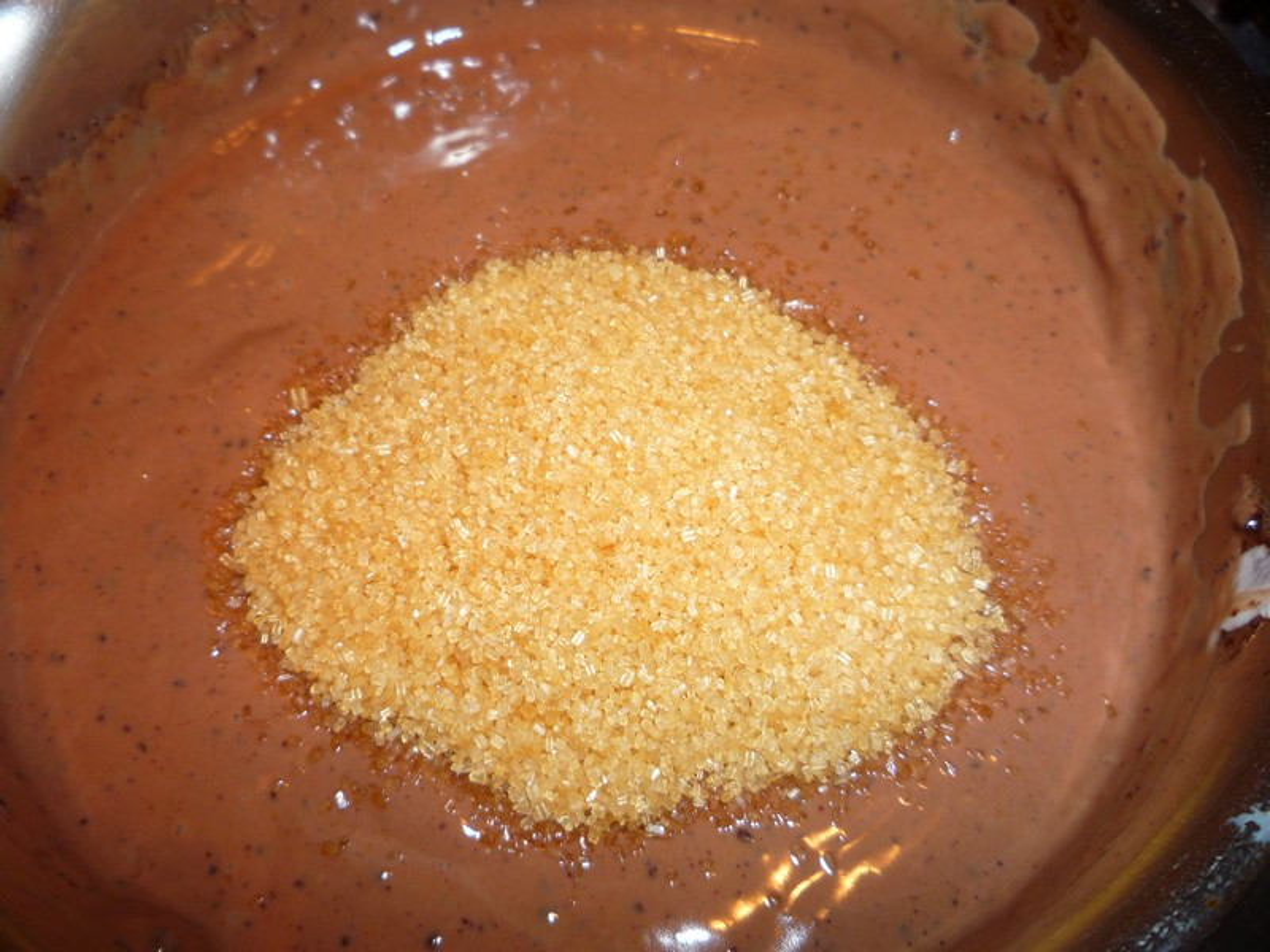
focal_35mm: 30
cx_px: 635
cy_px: 476
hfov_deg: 60.0
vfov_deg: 46.8
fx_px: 1101
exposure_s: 1/30
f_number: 3.3
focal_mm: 5.2
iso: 100
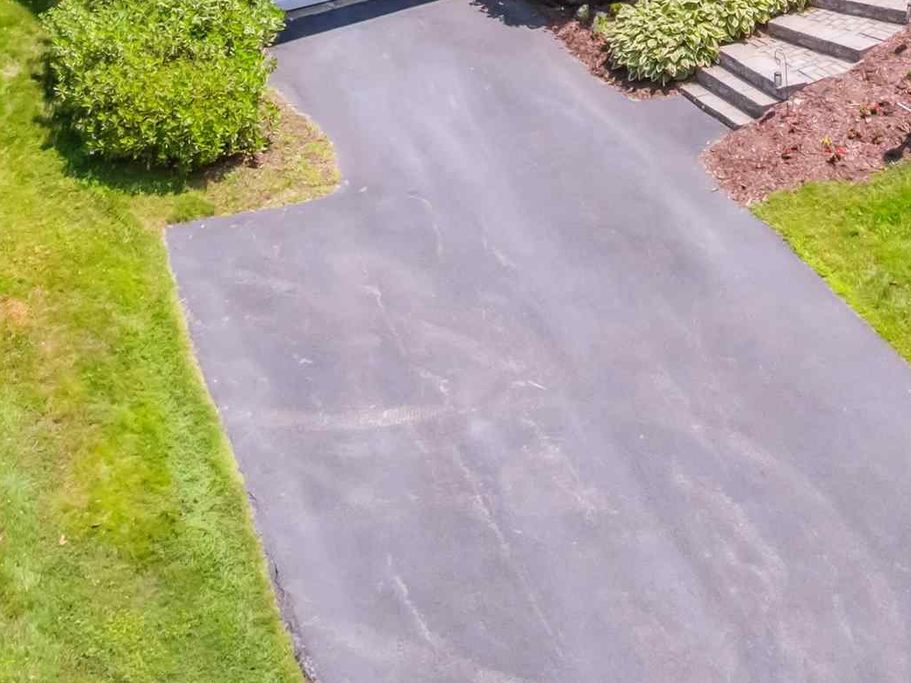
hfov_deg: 27.3
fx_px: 1868
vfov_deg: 19.0
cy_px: -237
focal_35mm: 71
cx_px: 565
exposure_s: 1/160
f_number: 5
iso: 400
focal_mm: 12.3
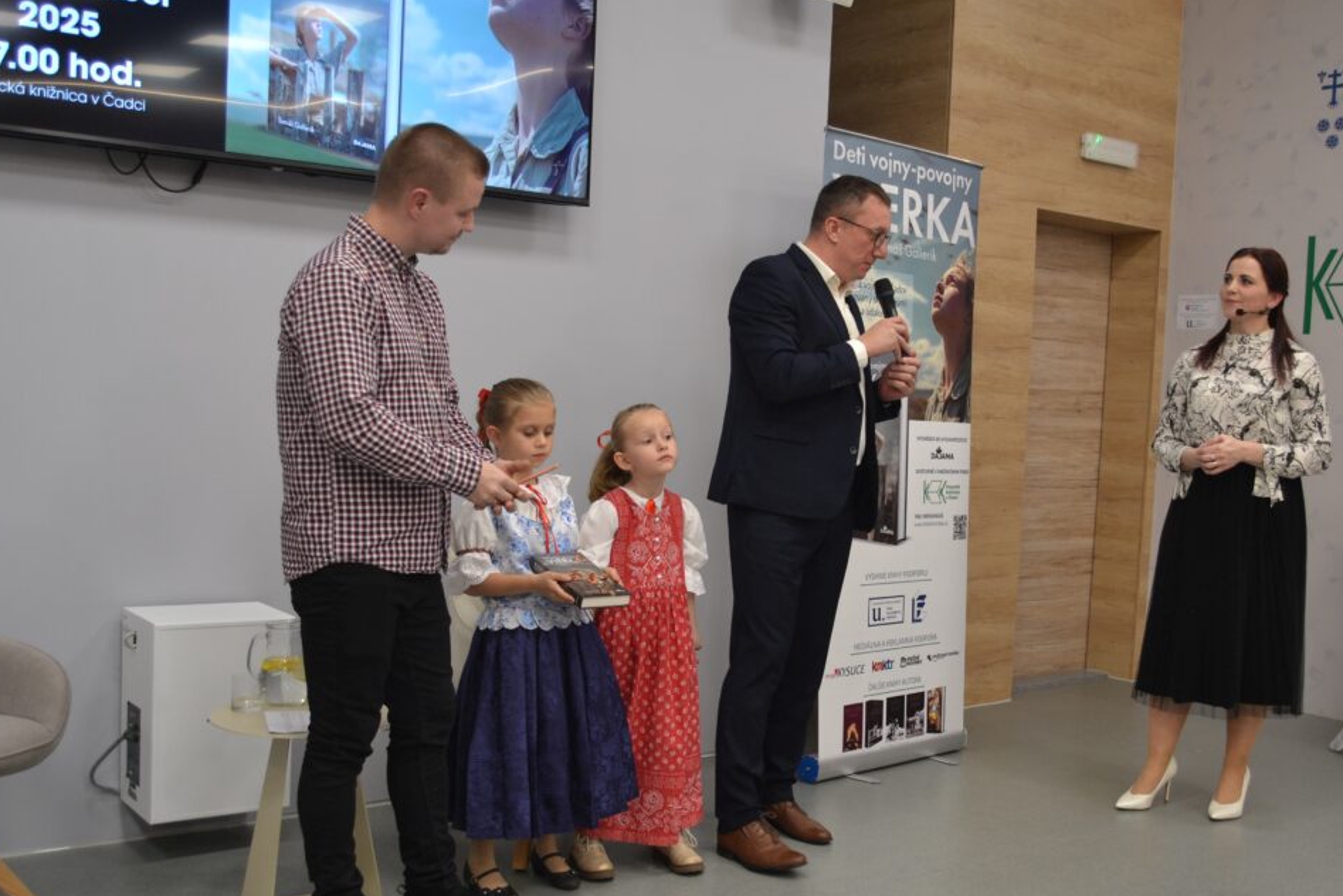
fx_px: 1418
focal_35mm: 38
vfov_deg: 35.0
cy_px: 516
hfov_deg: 50.6
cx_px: 745
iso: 400
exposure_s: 1/60
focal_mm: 20
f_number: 4
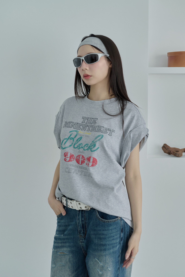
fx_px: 386
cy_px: 138
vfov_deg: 39.6
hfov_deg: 27.0
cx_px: 92
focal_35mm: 50
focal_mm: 50
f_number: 3.5
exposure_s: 1/125
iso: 800
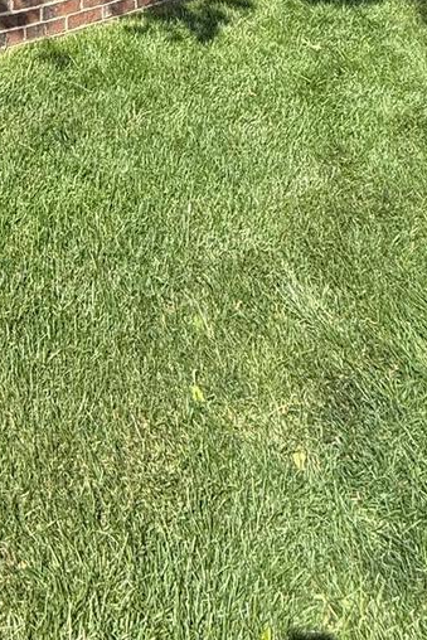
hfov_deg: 27.2
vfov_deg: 29.7
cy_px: -286
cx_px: -74
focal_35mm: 44
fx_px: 782
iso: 50
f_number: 2.2
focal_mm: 2.22
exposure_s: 1/1431
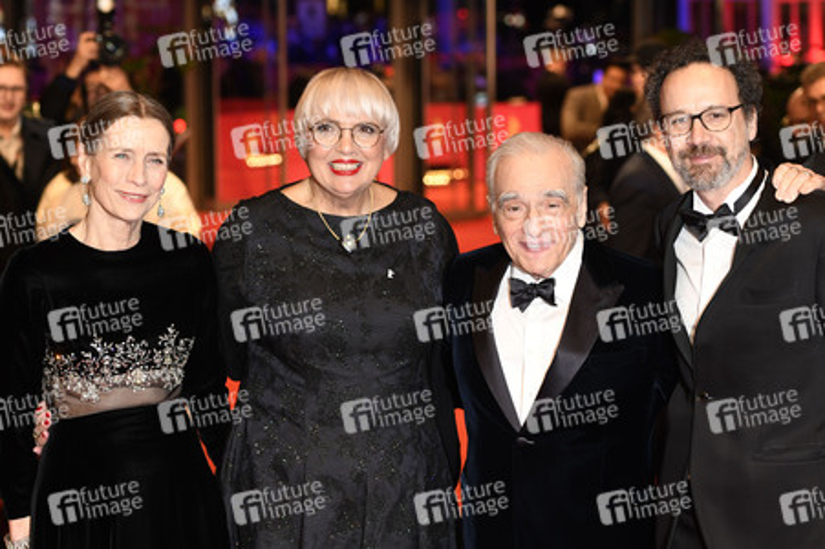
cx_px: 412
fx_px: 1603
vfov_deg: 19.4
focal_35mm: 70
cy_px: 274
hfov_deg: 28.9
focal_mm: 70
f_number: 3.5
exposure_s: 1/200
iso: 1250
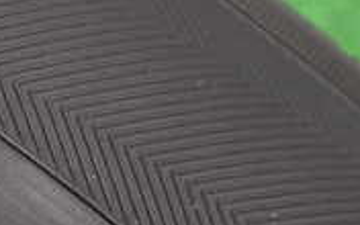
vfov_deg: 8.7
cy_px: 327
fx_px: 1452
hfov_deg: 13.6
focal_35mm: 148
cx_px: -102
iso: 250
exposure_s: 1/125
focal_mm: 7.31
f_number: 2.8
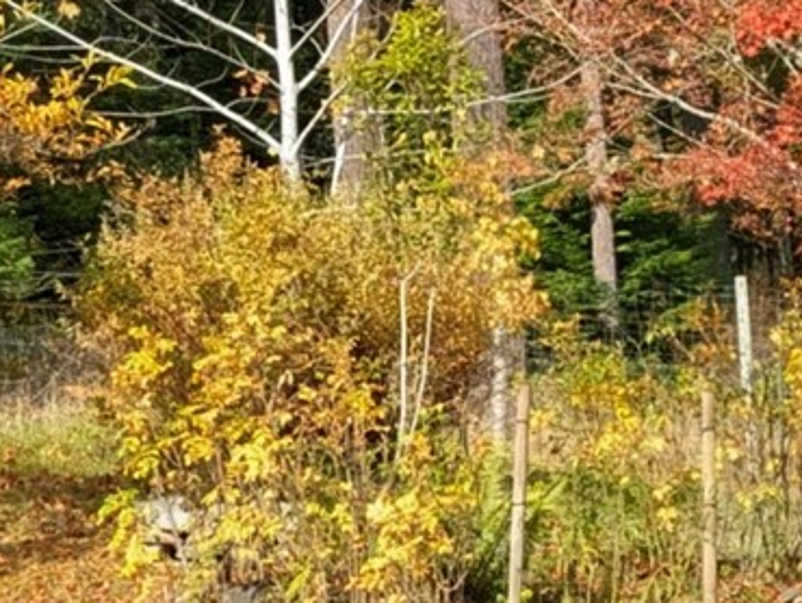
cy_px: 347
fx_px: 2504
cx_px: 393
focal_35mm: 108
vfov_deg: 13.7
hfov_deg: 18.2
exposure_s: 1/740
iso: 39
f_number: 1.89
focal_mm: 5.43
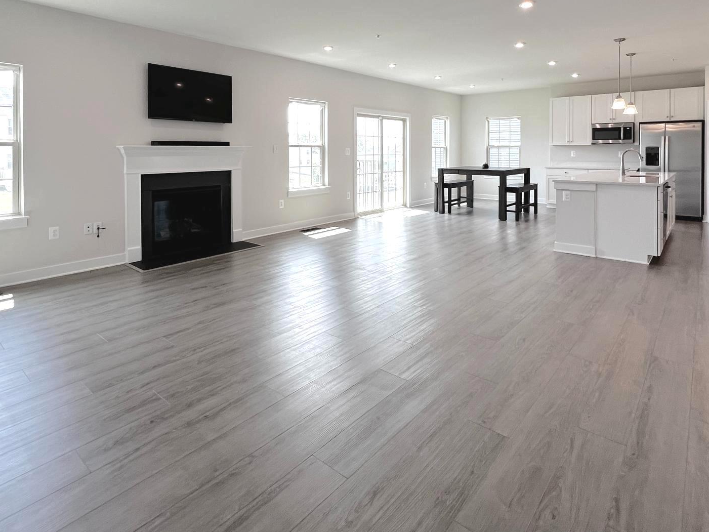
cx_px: 355
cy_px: 158
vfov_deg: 65.9
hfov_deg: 84.7
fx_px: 389
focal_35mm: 19
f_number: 1.8
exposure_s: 1/120
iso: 160
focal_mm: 1.57
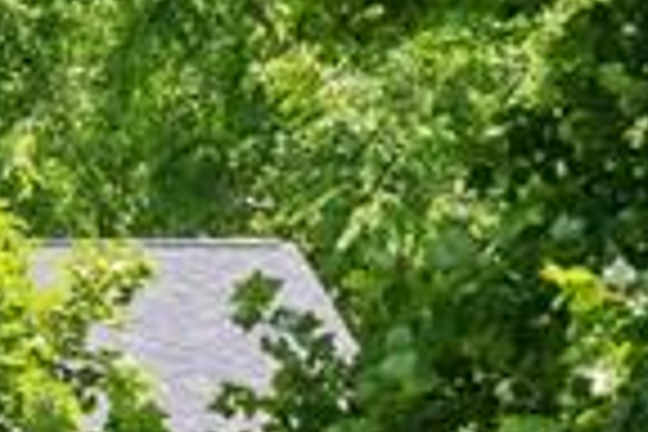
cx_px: -540
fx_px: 4874
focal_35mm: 271
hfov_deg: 7.4
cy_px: 868
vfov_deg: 5.0
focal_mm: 25.3
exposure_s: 1/250
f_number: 8
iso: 400
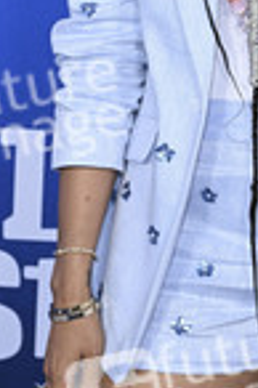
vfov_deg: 9.1
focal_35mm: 224
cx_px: 279
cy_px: -11
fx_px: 2414
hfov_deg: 6.1
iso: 1600
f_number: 6.3
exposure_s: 1/200
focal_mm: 82
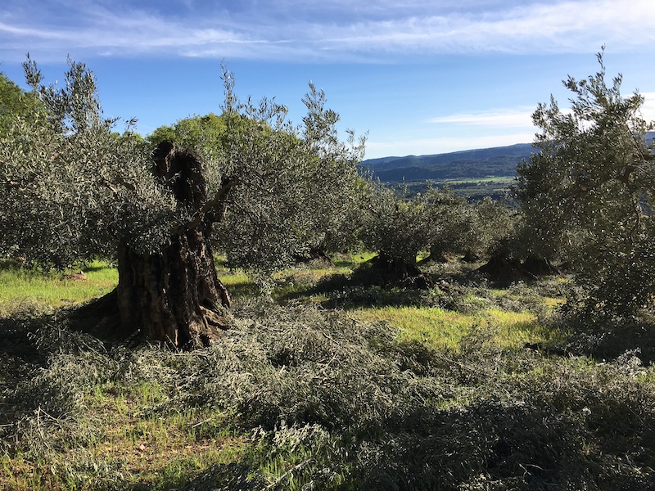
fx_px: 549
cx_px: 328
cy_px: 246
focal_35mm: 29
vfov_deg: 48.2
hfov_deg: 61.7
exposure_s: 1/1637
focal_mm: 4.15
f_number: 2.2
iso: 25
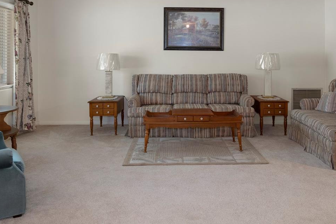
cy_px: 54
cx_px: 188
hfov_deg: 54.3
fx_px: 327
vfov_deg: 36.9
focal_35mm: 35
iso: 320
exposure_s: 1/1.43
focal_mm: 14
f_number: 8
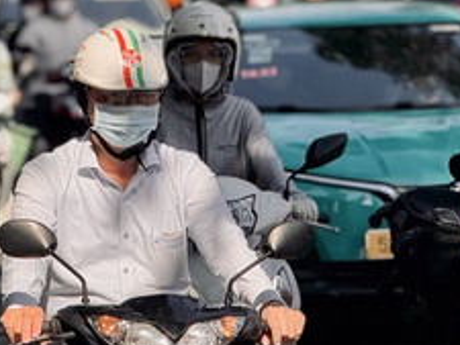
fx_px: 4534
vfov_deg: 4.4
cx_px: 286
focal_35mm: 341
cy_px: -2
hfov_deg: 5.8
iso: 50
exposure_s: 1/661
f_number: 2.8
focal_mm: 15.66
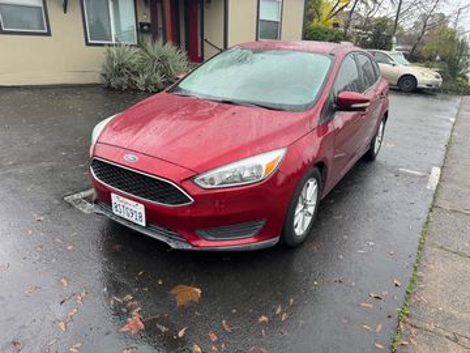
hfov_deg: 71.6
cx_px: 235
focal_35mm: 24
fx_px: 326
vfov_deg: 56.8
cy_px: 176
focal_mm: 6.76
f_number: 1.78
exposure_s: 1/142
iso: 64
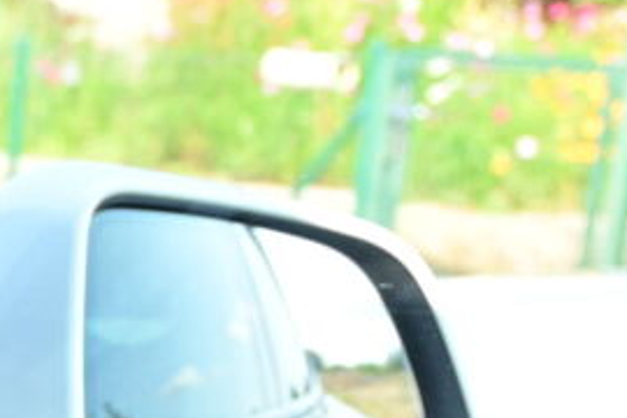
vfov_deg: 8.6
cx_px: -416
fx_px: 2696
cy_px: 729
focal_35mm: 155
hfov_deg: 12.4
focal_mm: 29
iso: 250
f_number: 6.3
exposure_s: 1/200
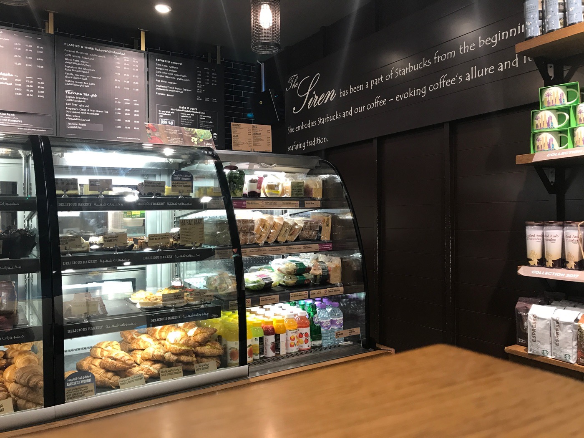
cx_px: 292
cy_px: 219
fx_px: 472
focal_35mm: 28
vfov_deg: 49.7
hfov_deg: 63.4
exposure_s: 1/20
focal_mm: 3.99
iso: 32
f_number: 1.8
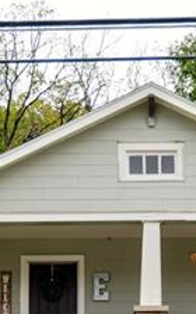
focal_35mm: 122
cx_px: 136
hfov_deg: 10.7
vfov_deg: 16.7
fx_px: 1043
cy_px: 321
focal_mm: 35
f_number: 2.8
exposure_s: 1/1250
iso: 100
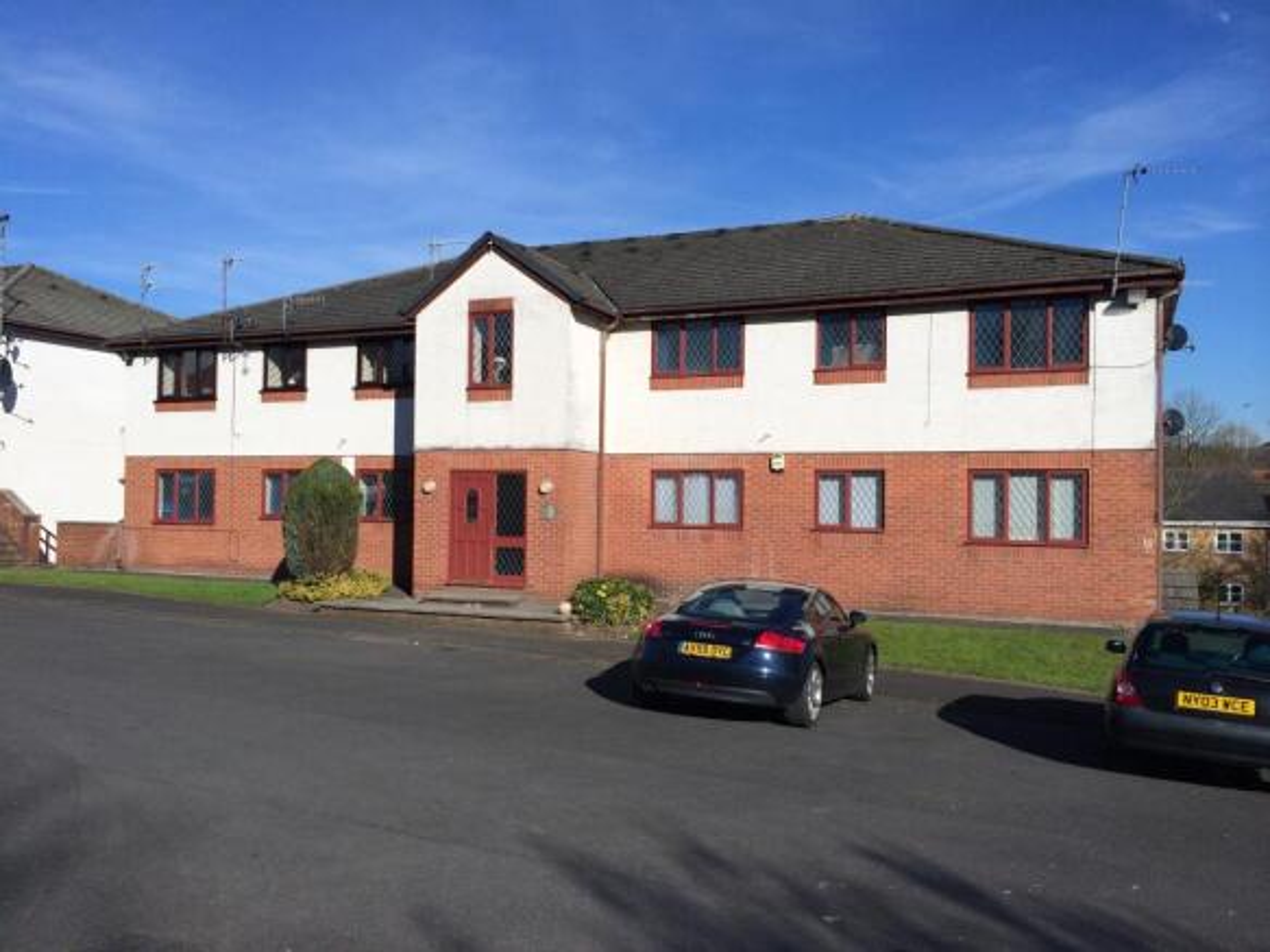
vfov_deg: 46.8
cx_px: 635
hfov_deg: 60.0
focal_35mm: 30
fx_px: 1100
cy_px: 476
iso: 40
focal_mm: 4.12
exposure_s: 1/4115
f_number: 2.2
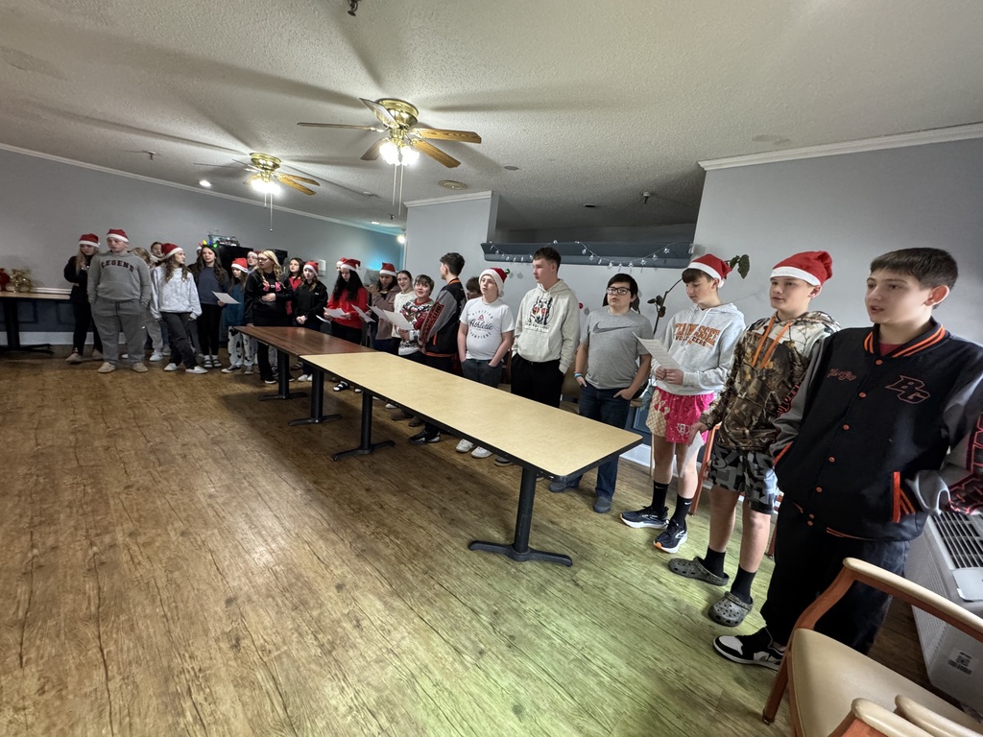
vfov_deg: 85.7
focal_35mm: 14
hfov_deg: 102.1
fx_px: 398
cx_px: 492
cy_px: 368
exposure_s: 1/60
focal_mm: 2.22
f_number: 2.2
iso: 640
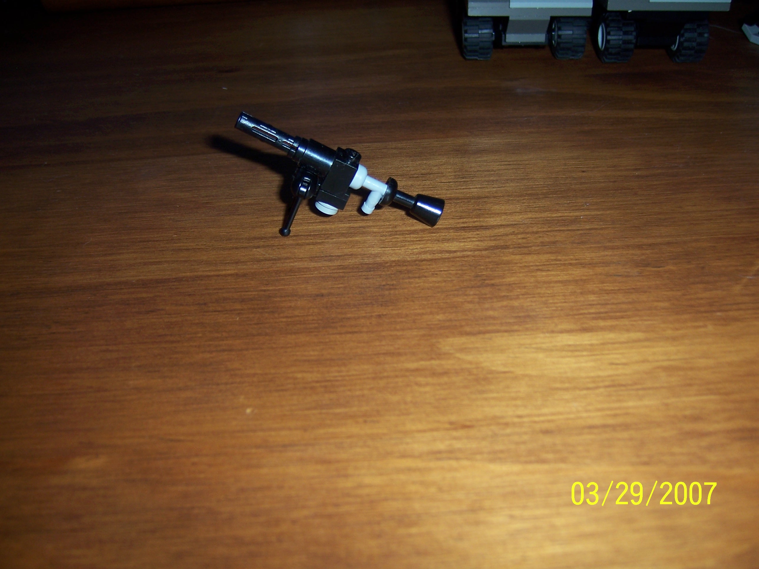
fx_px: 789
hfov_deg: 51.4
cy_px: 284
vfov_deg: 39.7
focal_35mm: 36
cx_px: 380
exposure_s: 1/60
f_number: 2.8
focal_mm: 6.2
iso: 80
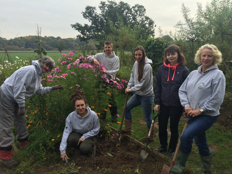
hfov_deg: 61.7
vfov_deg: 48.2
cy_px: 87
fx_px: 194
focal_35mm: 29
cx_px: 116
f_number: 2.2
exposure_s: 1/838
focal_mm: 4.15
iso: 32
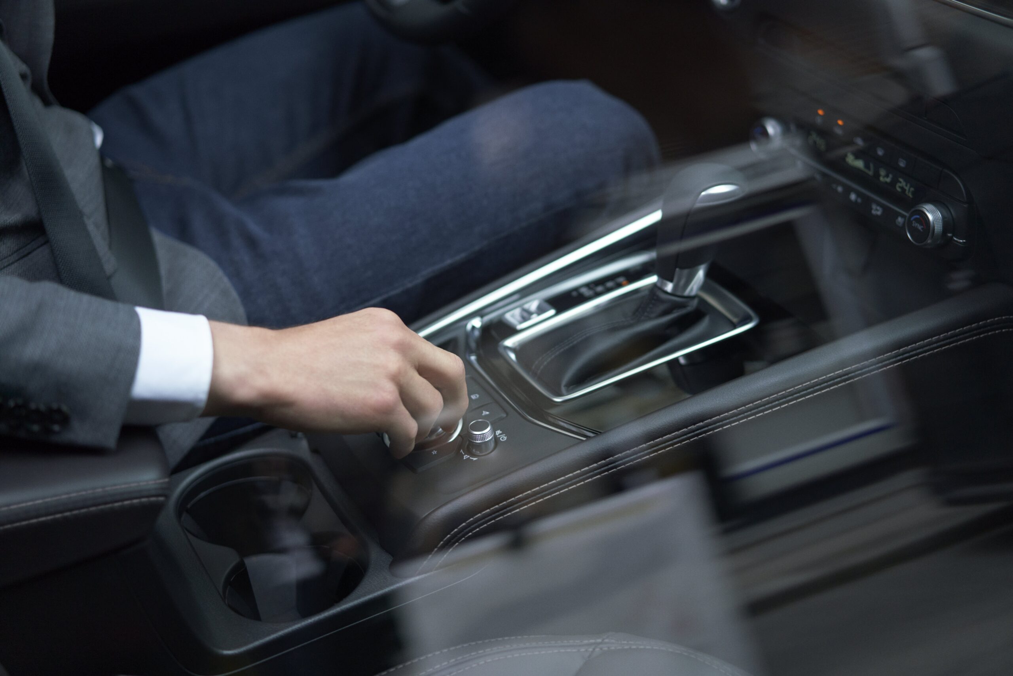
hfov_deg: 36.2
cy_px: 338
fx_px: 1548
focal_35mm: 55
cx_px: 506
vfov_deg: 24.6
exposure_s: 1/1250
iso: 400
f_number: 2
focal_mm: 55
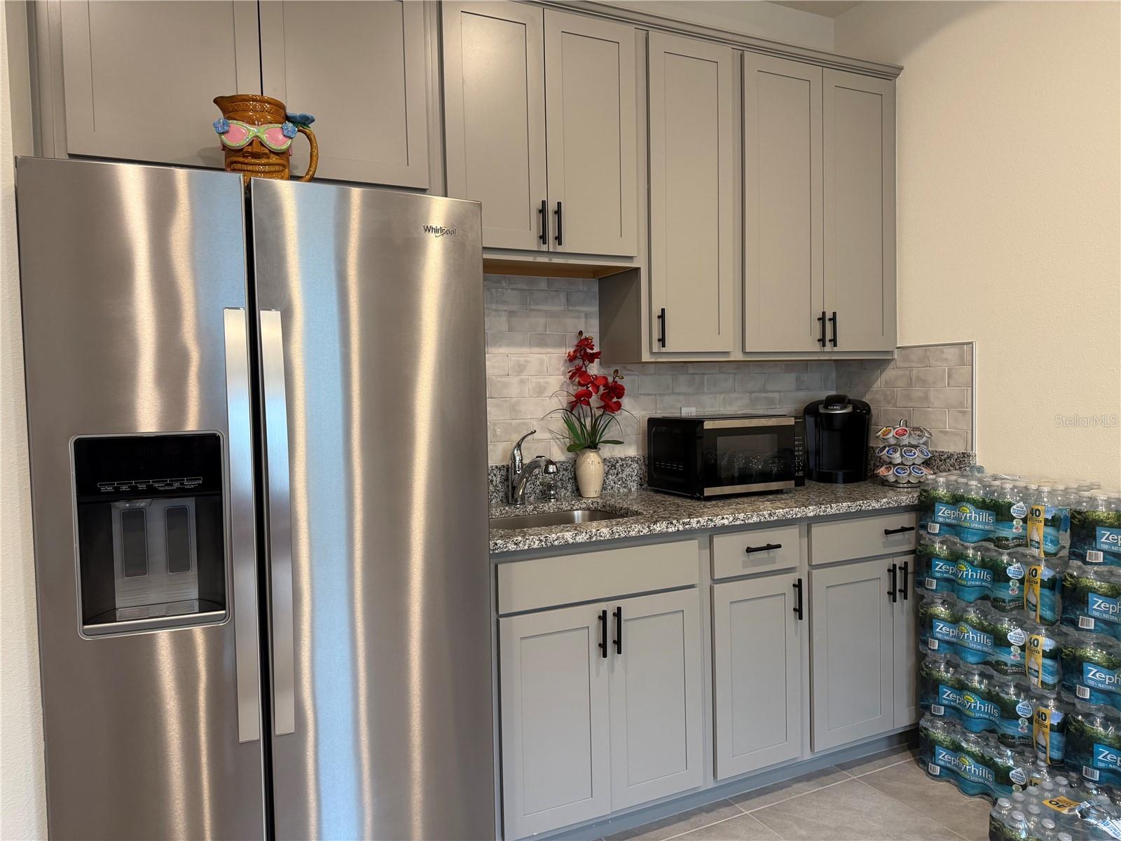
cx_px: 560
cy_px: 420
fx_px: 777
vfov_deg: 56.8
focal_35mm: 24
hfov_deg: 71.6
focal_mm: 6.76
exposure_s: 1/60
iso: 160
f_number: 1.78
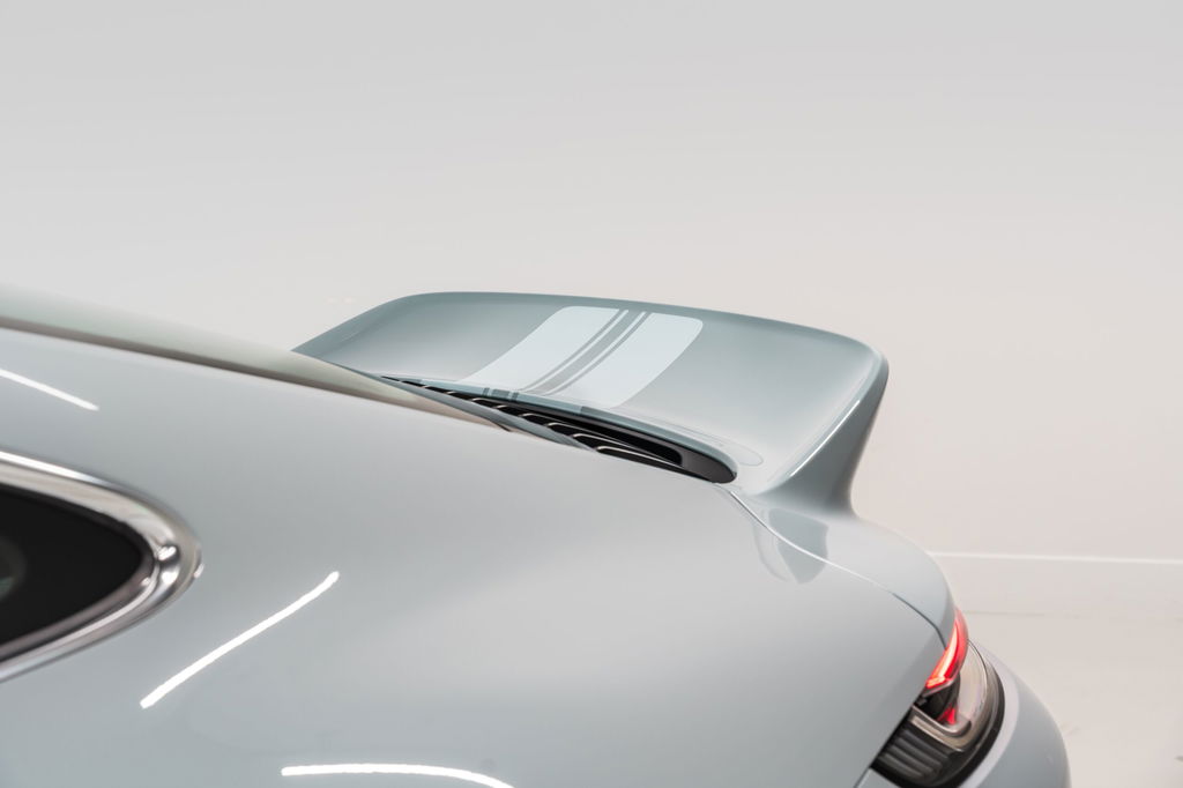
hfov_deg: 33.8
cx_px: 592
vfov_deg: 22.9
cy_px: 394
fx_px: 1945
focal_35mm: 59
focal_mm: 59.2
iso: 400
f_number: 6.3
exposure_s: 1/4
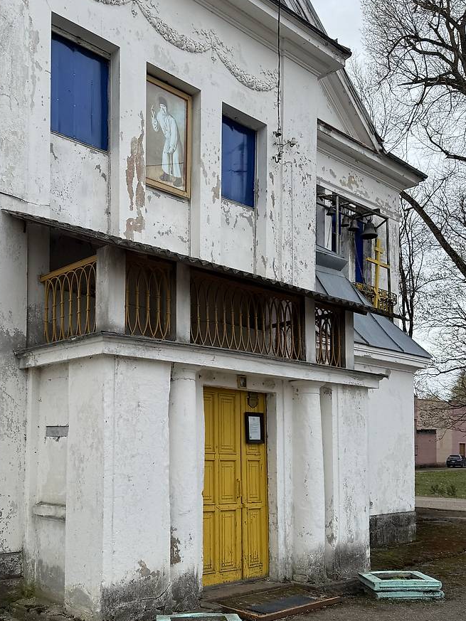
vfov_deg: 55.1
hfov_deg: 42.5
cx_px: 162
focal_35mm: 33
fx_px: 592
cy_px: 262
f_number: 1.78
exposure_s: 1/3802
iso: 80
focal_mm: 6.76
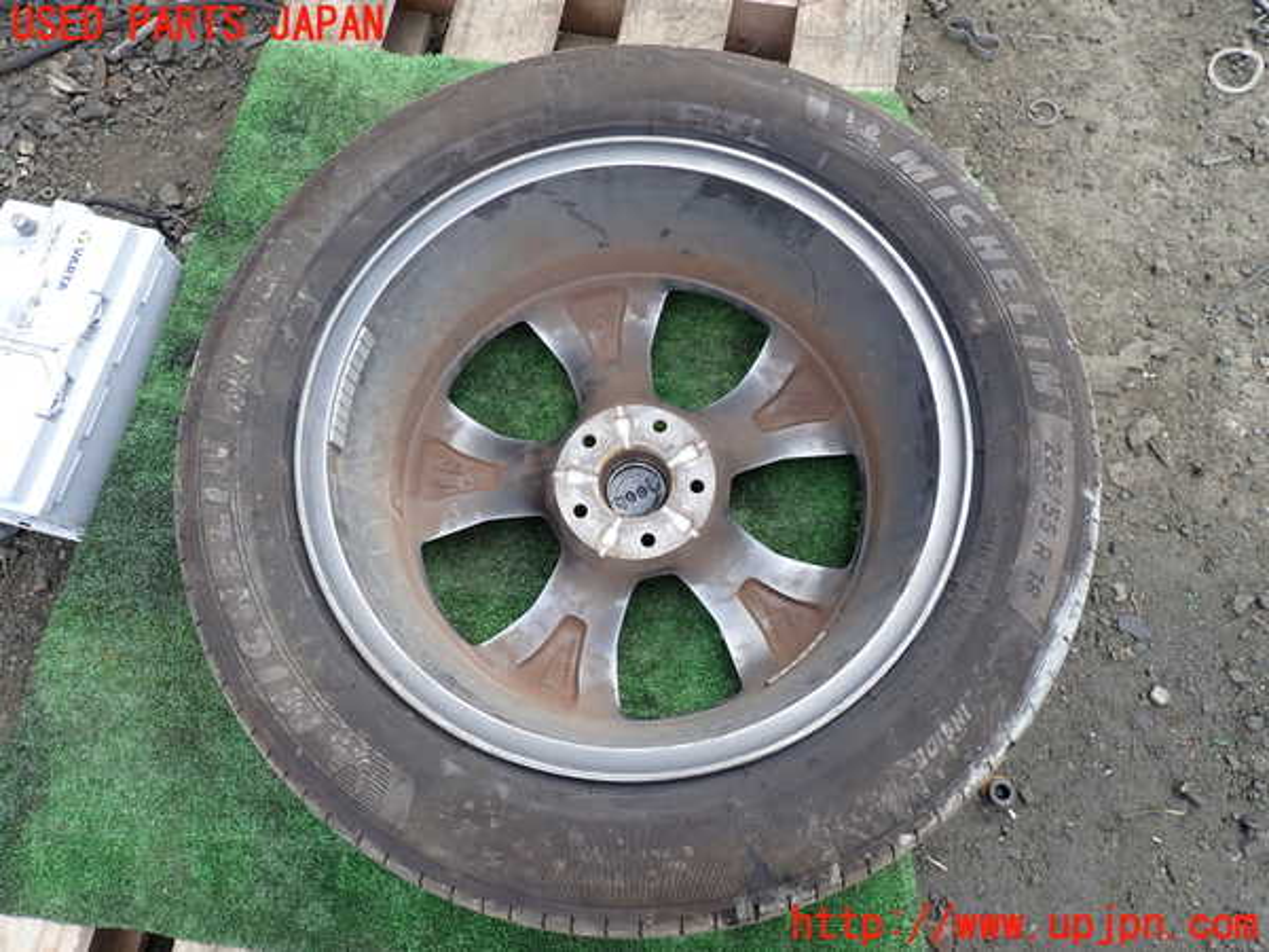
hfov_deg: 69.4
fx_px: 916
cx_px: 634
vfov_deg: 54.9
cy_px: 476
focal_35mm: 25
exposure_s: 1/200
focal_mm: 4.5
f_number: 2.8
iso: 100
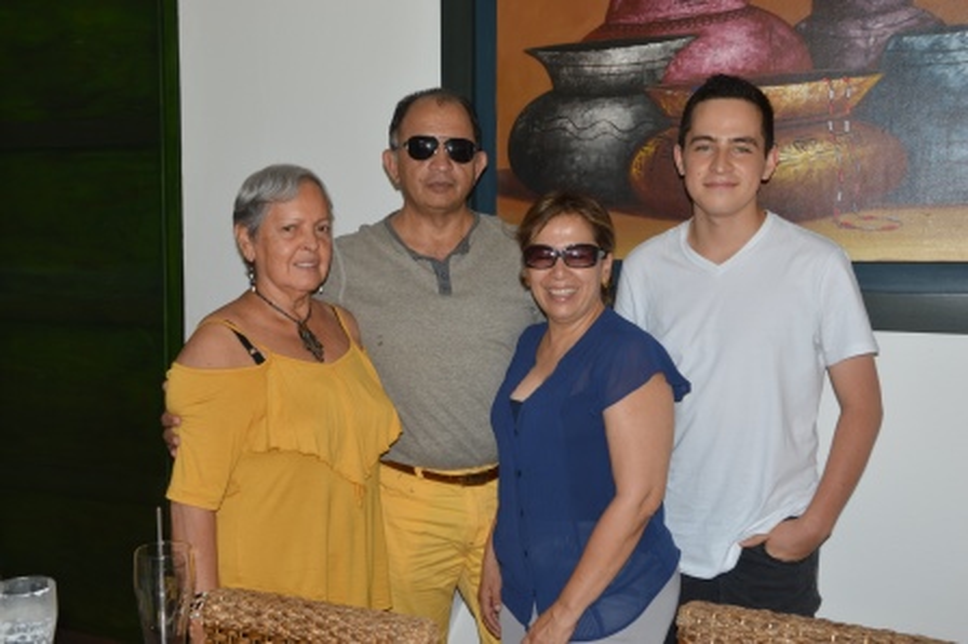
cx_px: 484
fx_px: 1128
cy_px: 322
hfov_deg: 46.4
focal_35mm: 42
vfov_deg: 31.8
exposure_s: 1/100
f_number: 8
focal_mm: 28
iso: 200
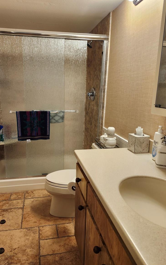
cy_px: 131
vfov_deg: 72.5
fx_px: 181
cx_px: 73
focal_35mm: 25
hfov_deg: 49.2
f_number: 1.8
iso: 320
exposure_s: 1/120
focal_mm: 5.54
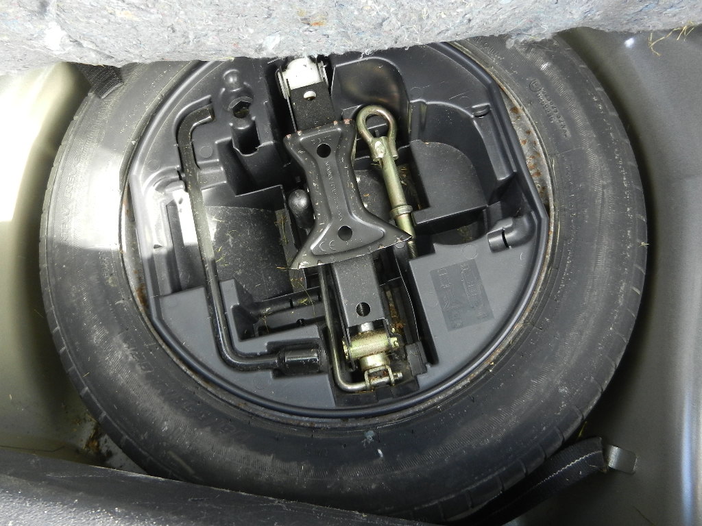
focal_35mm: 29
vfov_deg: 48.2
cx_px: 351
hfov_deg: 61.7
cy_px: 263
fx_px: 588
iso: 200
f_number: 3.6
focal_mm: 5.1
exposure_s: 1/30
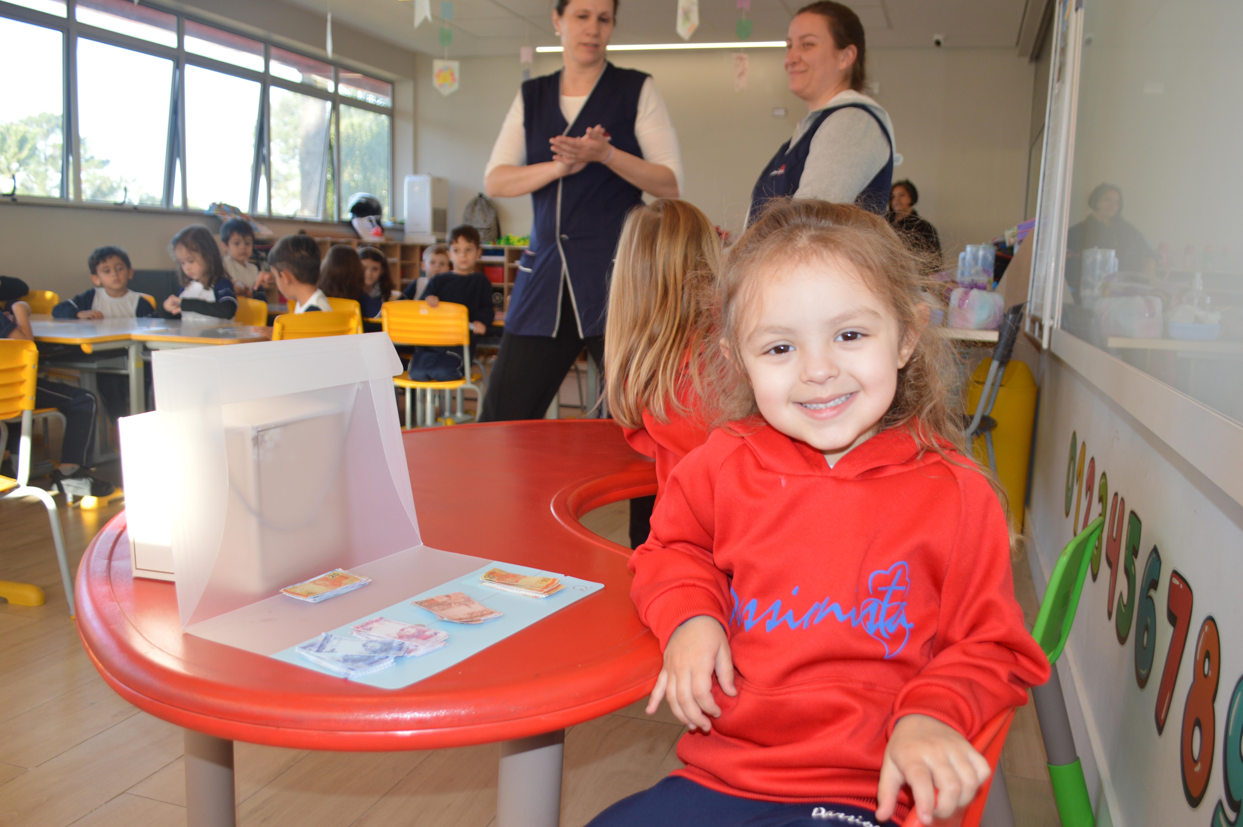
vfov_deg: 43.5
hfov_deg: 62.0
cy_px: 414
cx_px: 622
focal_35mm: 30
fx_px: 1035
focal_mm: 20
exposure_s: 1/125
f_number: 4
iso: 220
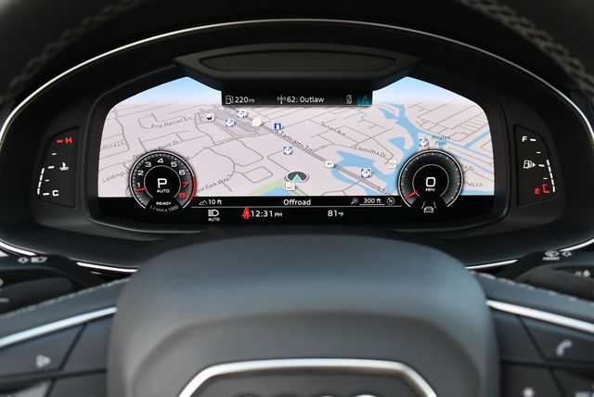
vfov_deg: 36.9
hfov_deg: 53.1
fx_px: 595
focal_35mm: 36
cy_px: 198
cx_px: 297
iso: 400
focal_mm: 18
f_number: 3.5
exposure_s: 1/250
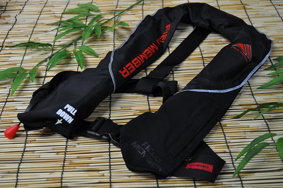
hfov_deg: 41.2
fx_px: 377
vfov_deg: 28.0
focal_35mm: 48
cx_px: 142
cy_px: 94
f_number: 4.8
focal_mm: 32
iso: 800
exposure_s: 1/50
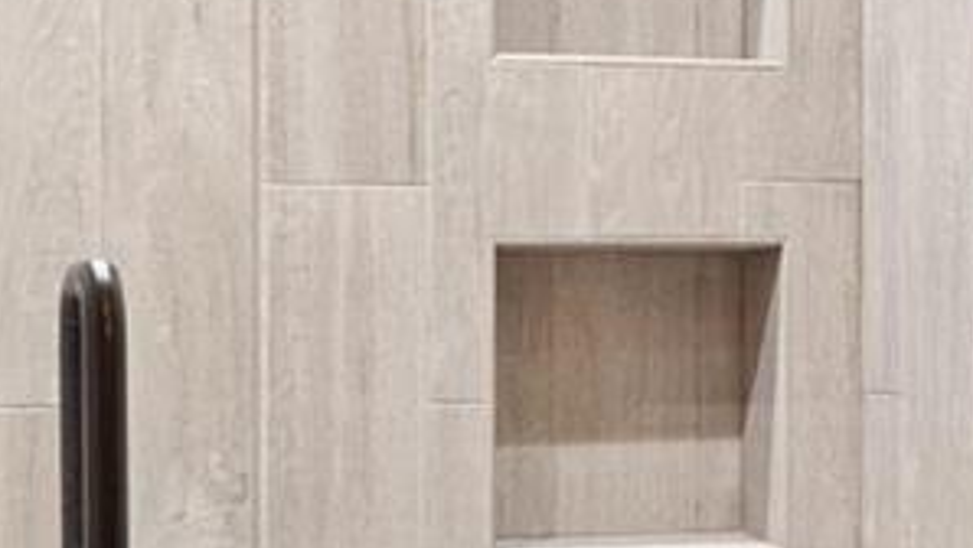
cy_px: 385
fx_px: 2323
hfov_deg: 23.6
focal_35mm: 90
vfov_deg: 13.4
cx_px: 392
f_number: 6.3
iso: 400
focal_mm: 8
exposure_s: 1/2.5
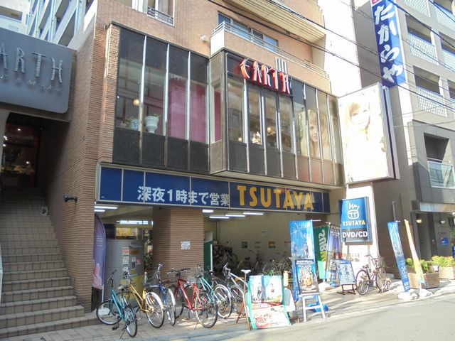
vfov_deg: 53.1
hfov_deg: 67.3
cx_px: 228
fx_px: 342
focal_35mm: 26
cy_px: 170
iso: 100
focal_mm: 4.6
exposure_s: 1/100
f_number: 3.5
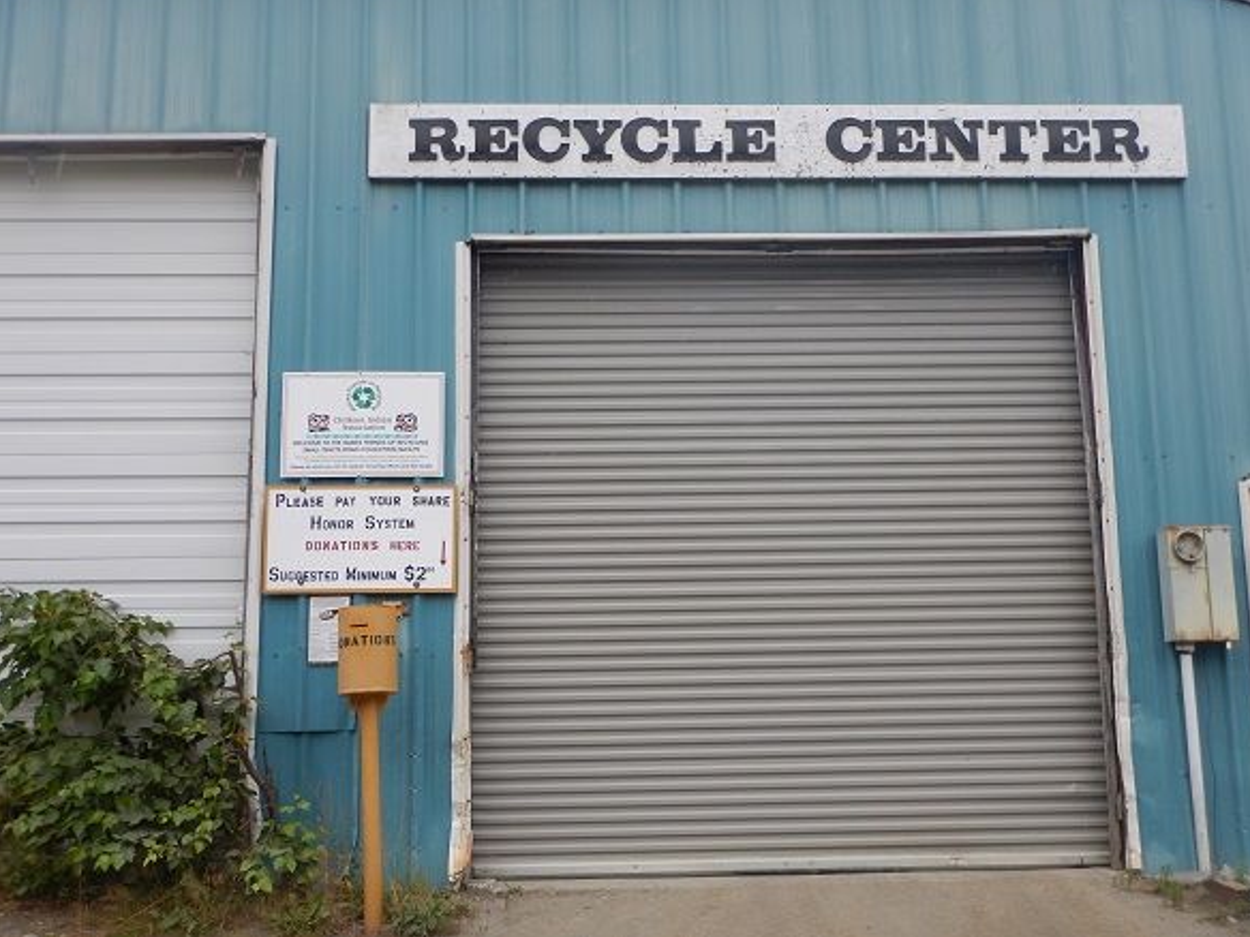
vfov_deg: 37.7
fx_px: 1372
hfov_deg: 49.0
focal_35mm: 38
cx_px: 636
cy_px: 458
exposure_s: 1/400
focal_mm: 6.6
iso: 125
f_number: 4.2
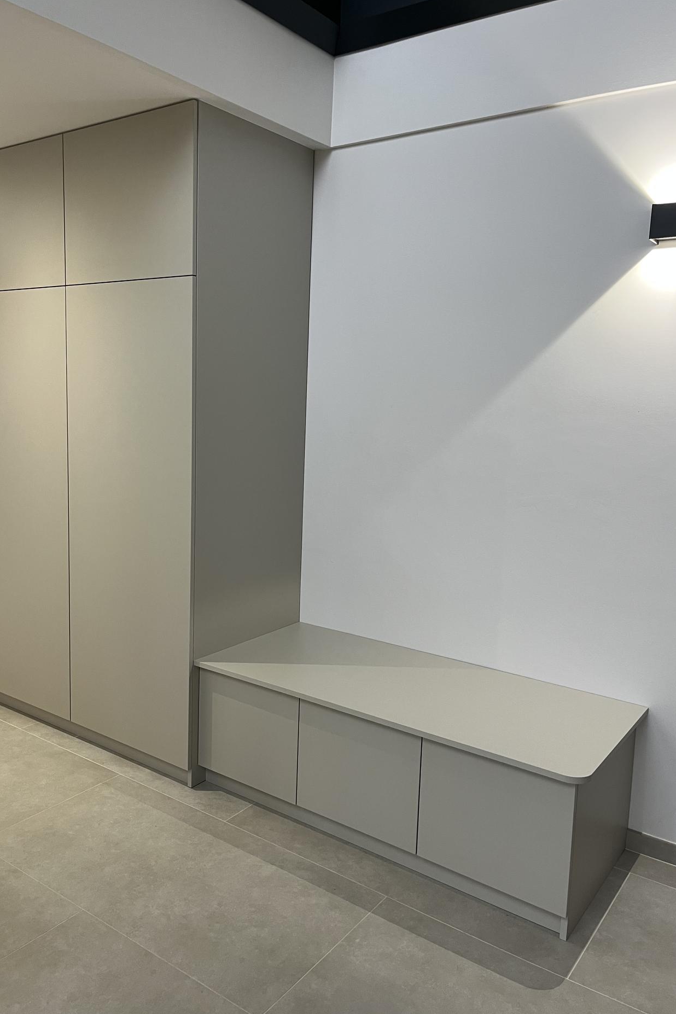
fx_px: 789
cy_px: 496
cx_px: 306
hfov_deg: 46.3
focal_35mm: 28
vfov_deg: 65.5
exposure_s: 1/50
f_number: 1.6
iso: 64
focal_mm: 5.1
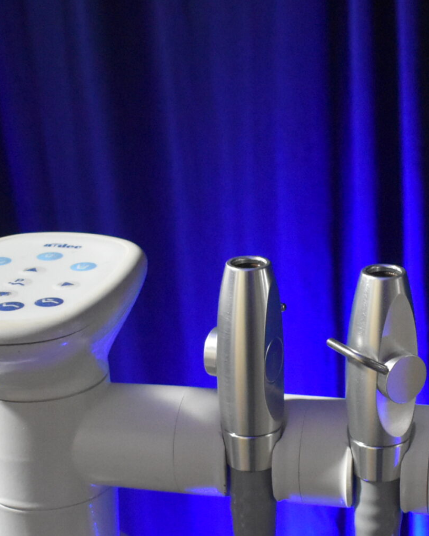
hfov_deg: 17.8
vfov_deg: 22.2
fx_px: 1348
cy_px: 416
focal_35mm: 85
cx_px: 376
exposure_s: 1/125
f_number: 4
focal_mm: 24
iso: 4000
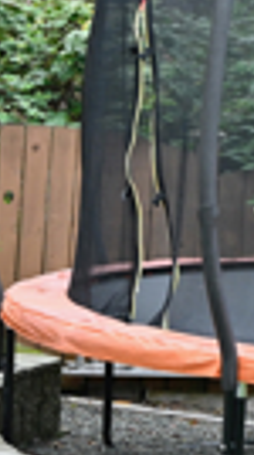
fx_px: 1370
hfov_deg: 8.7
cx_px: -510
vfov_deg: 18.8
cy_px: 267
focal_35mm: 114
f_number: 7.1
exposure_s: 1/100
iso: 400
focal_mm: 32
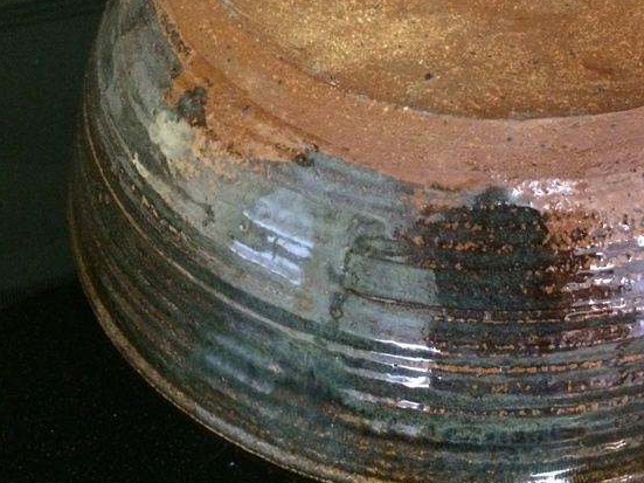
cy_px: 146
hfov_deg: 38.1
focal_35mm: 49
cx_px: 469
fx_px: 911
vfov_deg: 29.4
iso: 500
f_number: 2.2
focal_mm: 4.12
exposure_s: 1/15
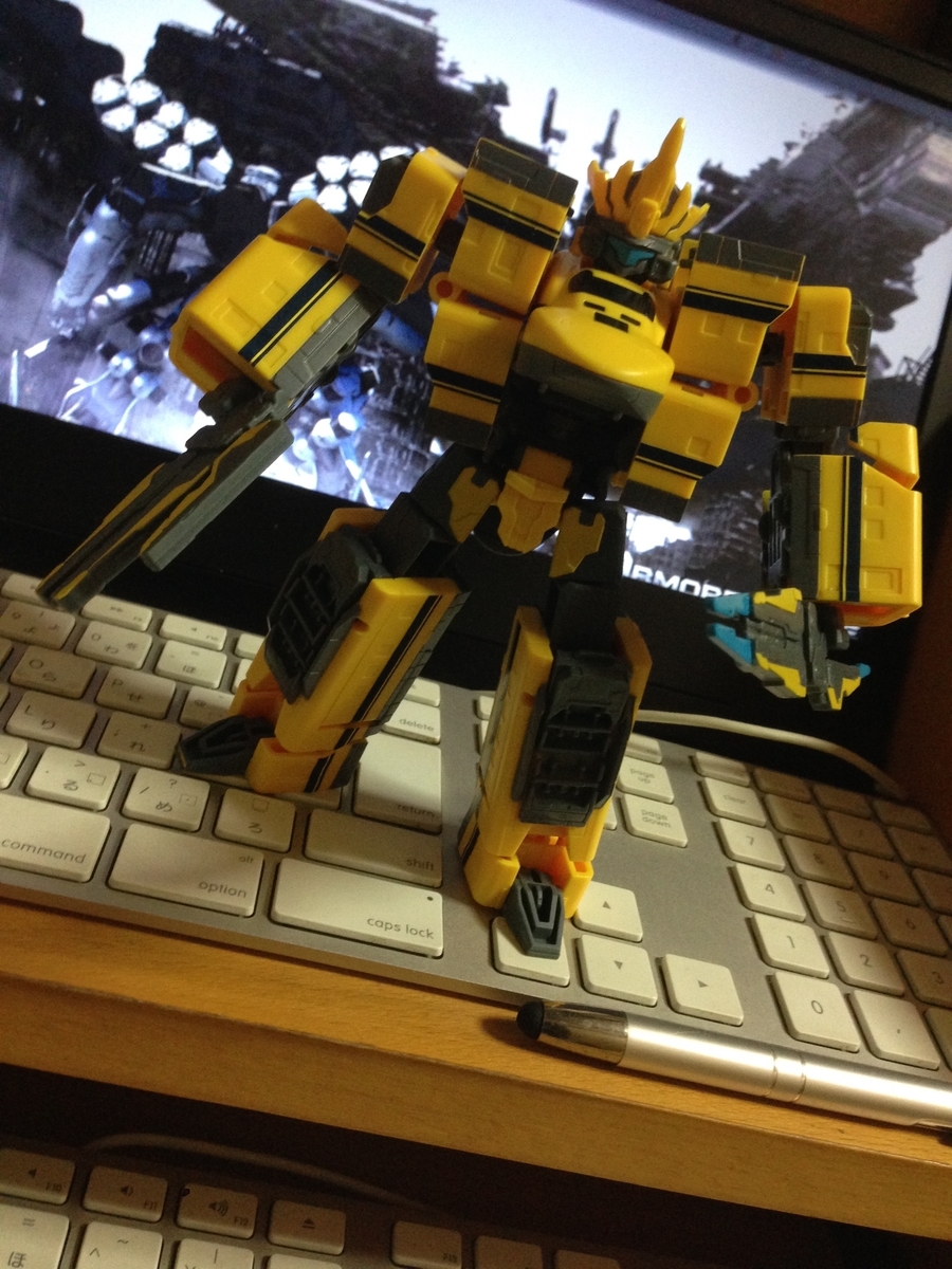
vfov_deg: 55.4
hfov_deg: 42.9
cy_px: 634
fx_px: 1210
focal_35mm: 33
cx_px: 476
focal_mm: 4.12
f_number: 2.4
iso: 250
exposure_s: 1/20
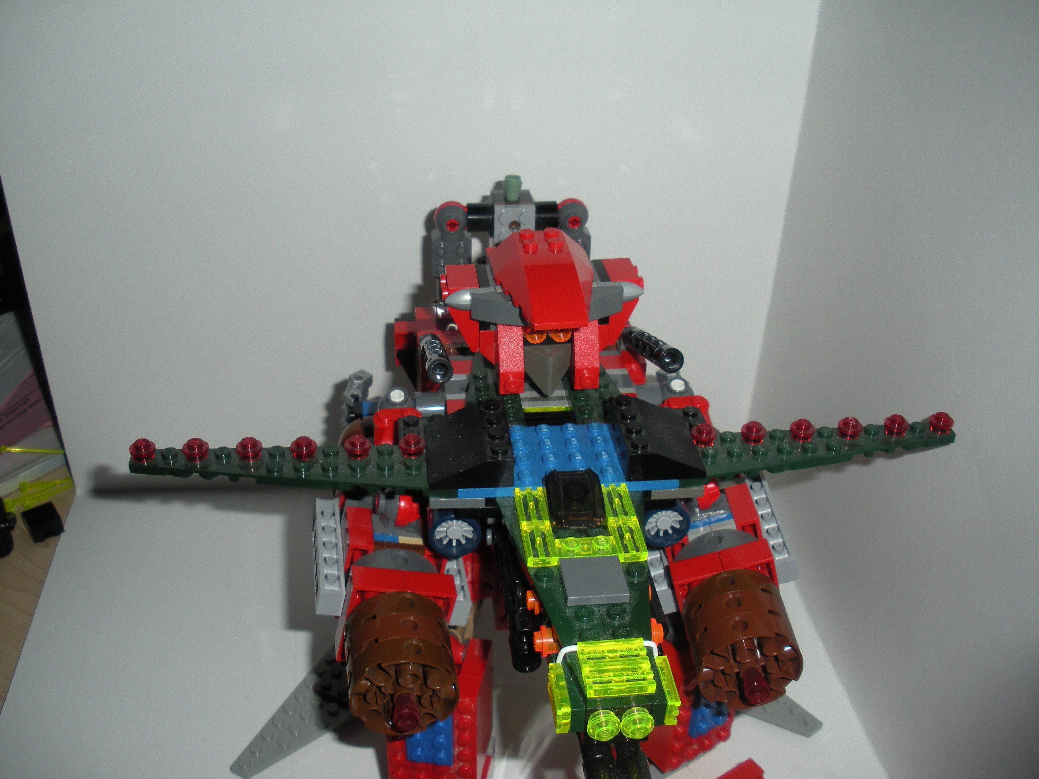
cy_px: 390
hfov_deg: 51.4
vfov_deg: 39.7
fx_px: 1081
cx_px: 520
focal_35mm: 36
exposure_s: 1/60
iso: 64
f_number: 3.5
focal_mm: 6.3
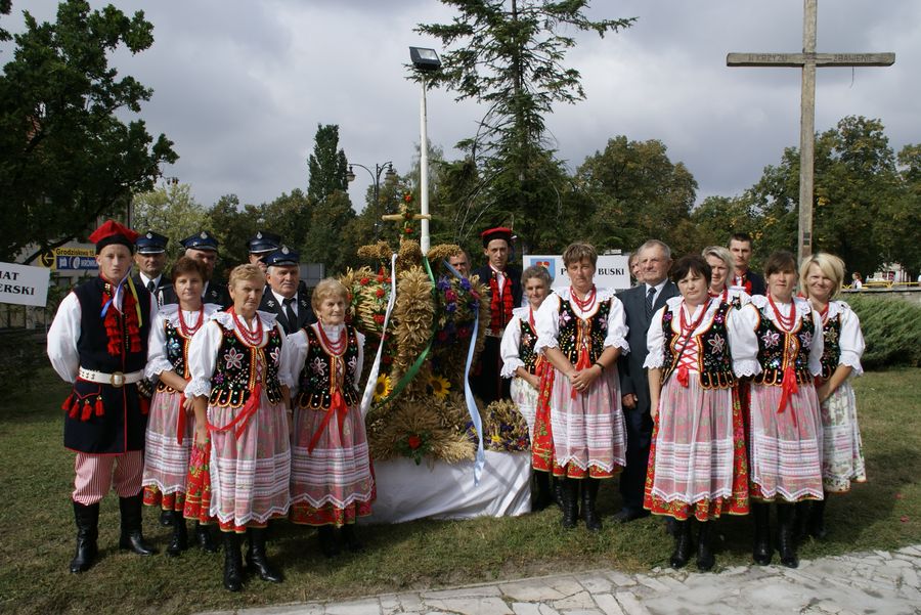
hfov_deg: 61.9
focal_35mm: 30
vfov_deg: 43.7
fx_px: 768
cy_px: 308
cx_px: 460
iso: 100
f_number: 11
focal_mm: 20
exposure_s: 1/125
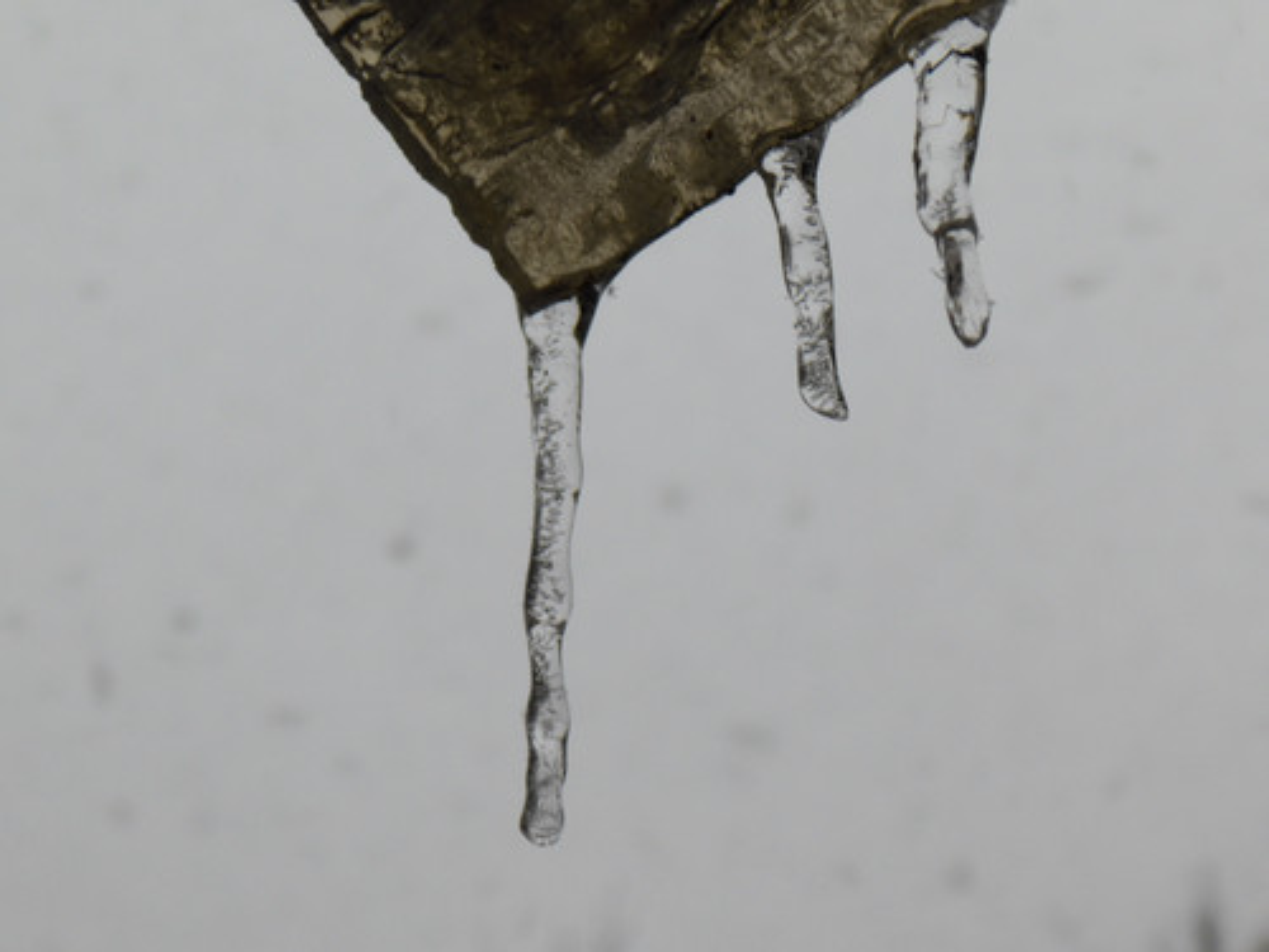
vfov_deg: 13.0
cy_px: 476
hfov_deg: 17.3
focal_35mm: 114
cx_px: 634
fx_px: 4179
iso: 80
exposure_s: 1/100
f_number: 5.8
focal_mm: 20.3
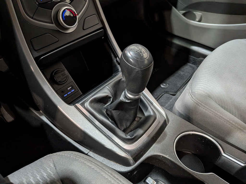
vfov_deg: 56.8
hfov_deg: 71.6
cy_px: 92
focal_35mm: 24
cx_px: 123
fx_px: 171
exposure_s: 1/60
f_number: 1.7
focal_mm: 4.53
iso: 69
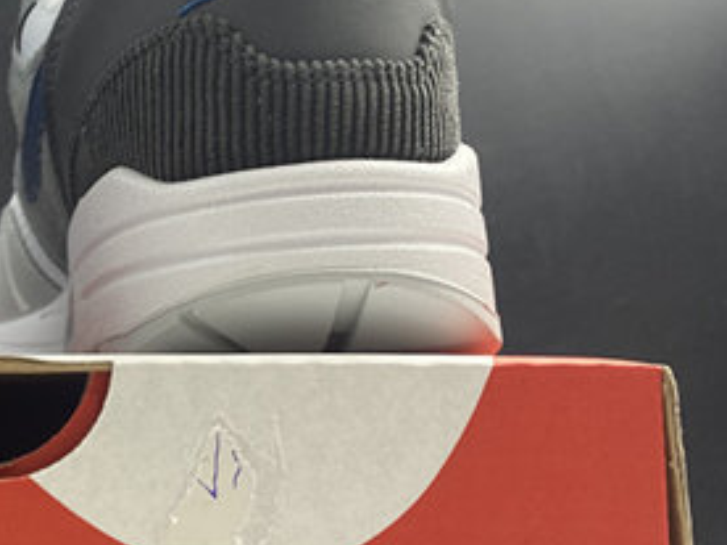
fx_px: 1386
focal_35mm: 66
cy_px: 402
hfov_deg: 26.3
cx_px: -134
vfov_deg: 22.1
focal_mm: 4.25
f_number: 1.8
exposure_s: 1/100
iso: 125
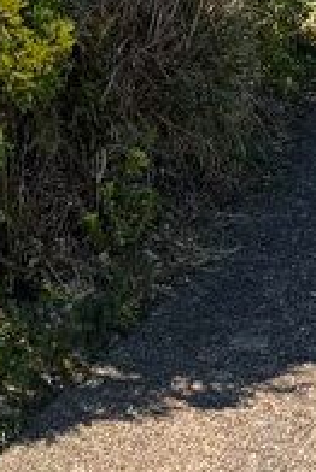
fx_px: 1170
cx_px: 113
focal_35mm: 89
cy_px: -100
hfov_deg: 15.4
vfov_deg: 21.2
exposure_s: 1/2232
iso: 80
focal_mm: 6.76
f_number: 1.78
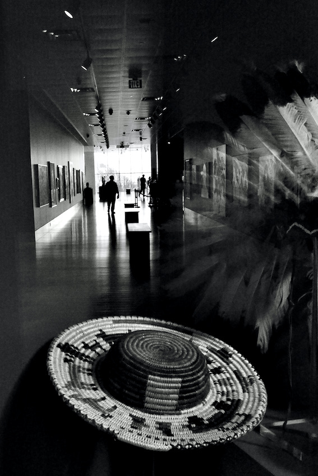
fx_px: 371
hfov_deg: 46.4
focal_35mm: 28
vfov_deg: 65.5
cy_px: 238
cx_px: 159
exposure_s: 1/15
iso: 12500
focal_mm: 28
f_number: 16
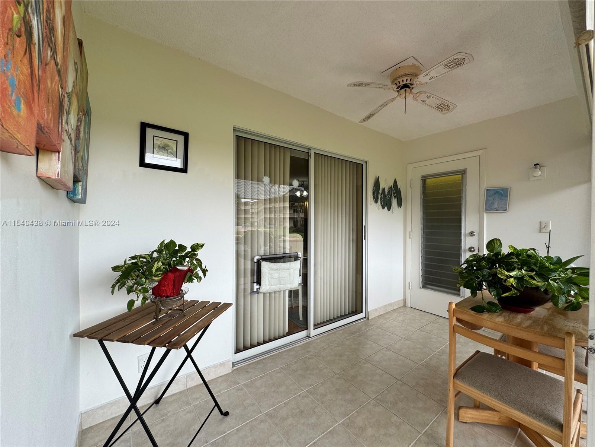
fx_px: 241
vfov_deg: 85.7
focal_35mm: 14
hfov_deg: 102.1
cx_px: 298
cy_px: 224
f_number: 2.2
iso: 40
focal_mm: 2.22
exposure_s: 1/116
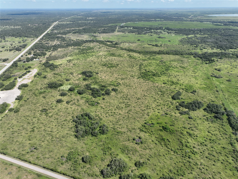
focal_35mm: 24
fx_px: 165
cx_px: 119
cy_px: 90
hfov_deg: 71.6
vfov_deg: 56.8
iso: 100
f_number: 2.8
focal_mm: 12.29
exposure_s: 1/1250
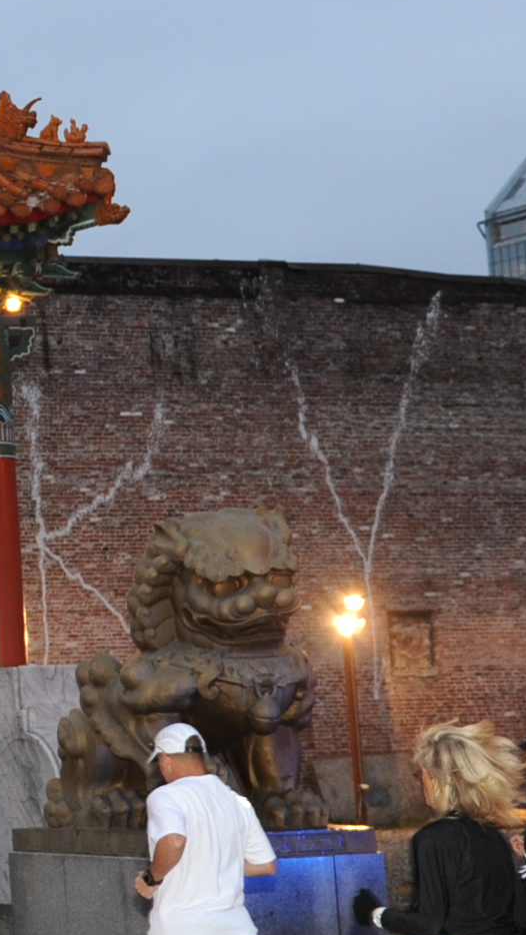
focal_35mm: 114
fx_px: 2829
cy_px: 294
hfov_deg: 9.8
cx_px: -576
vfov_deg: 18.7
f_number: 3.2
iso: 1000
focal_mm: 32
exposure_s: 1/125
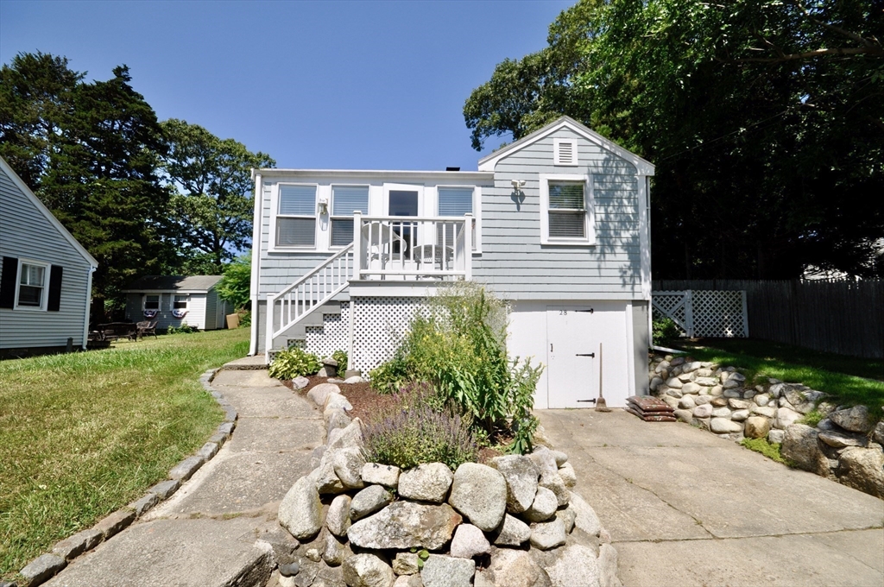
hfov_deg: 100.5
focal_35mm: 15
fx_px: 368
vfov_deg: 77.2
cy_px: 294
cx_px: 442
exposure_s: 1/200
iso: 200
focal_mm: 10
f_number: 13
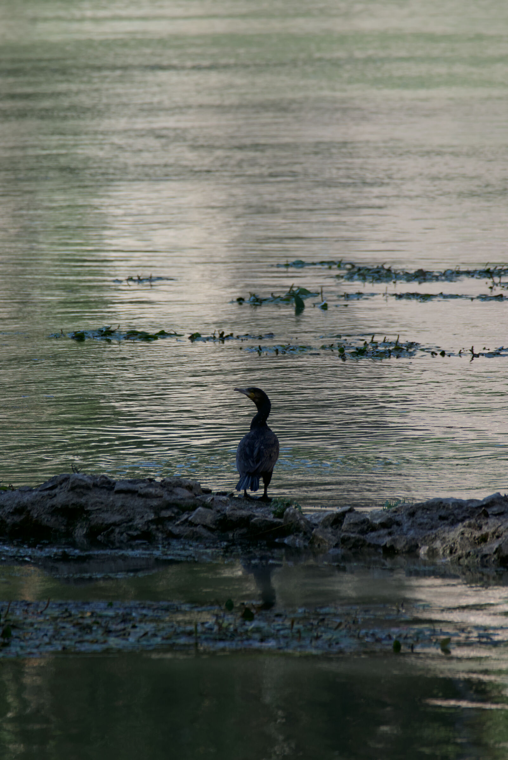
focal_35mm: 450
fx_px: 9516
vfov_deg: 4.6
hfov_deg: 3.1
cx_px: 254
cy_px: 380
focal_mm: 300
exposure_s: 1/500
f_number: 7.1
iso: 500
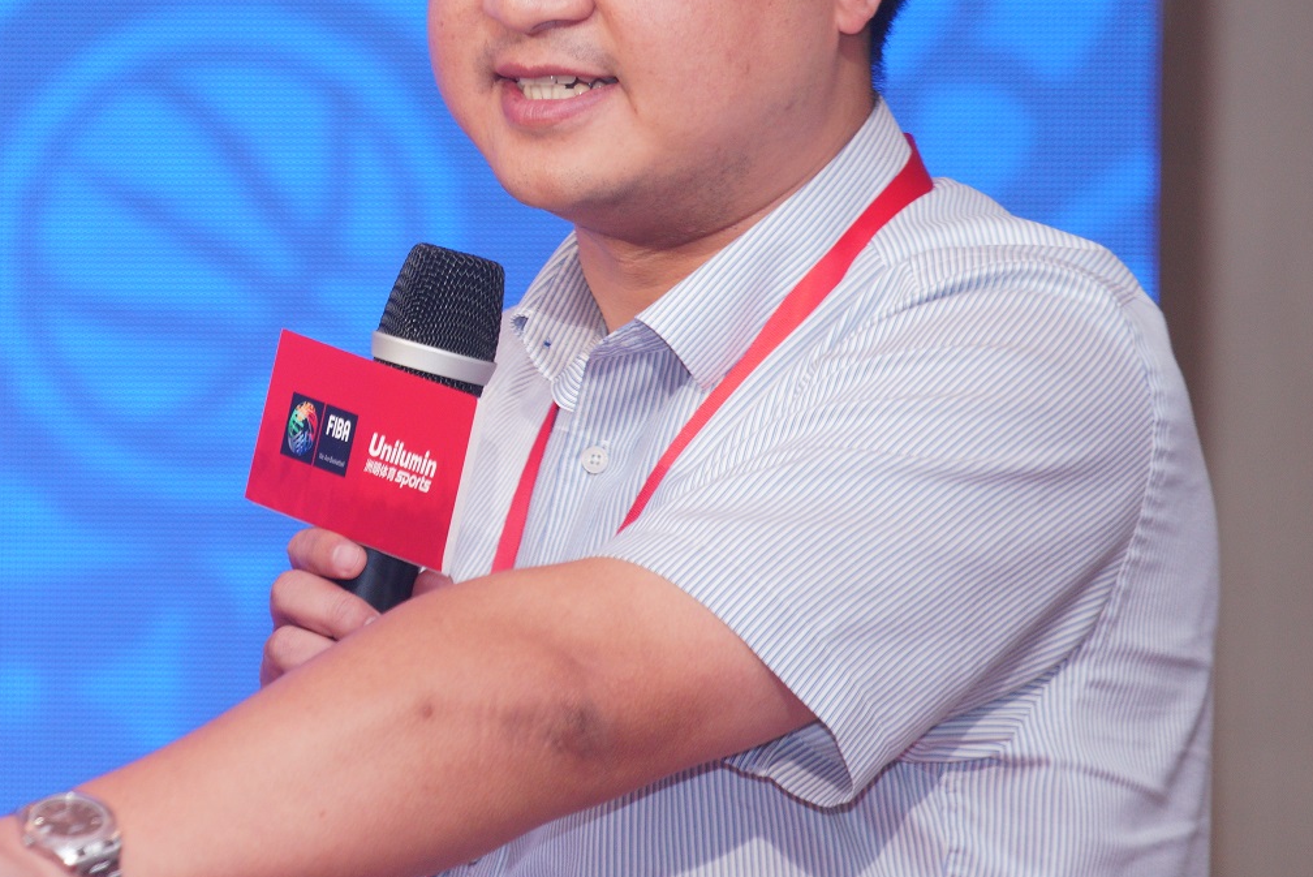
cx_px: -59
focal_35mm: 387
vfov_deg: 3.6
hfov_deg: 5.3
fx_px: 14120
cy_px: 150
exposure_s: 1/160
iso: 800
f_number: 4.5
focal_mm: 180
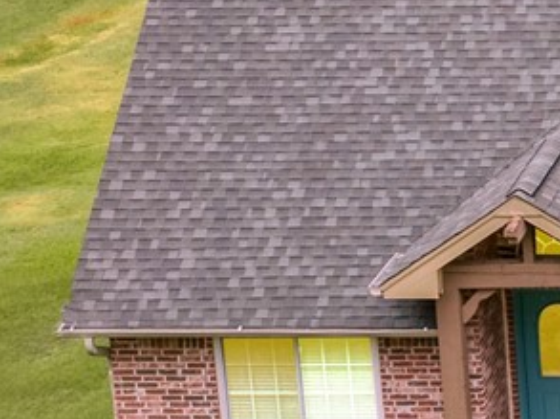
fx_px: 2714
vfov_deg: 8.8
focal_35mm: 168
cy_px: 316
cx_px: 1115
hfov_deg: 10.8
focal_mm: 12.29
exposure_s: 1/800
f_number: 2.8
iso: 120
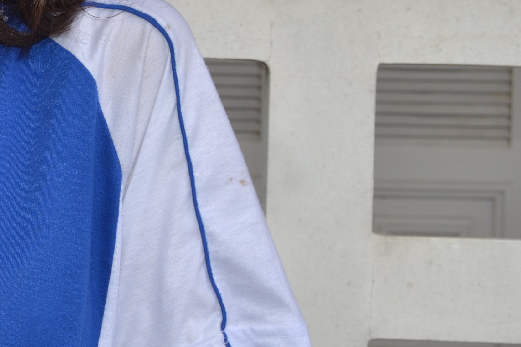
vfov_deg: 12.6
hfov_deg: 17.9
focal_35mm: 108
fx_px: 1563
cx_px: -117
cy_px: 63
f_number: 8
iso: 100
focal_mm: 26
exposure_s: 1/200
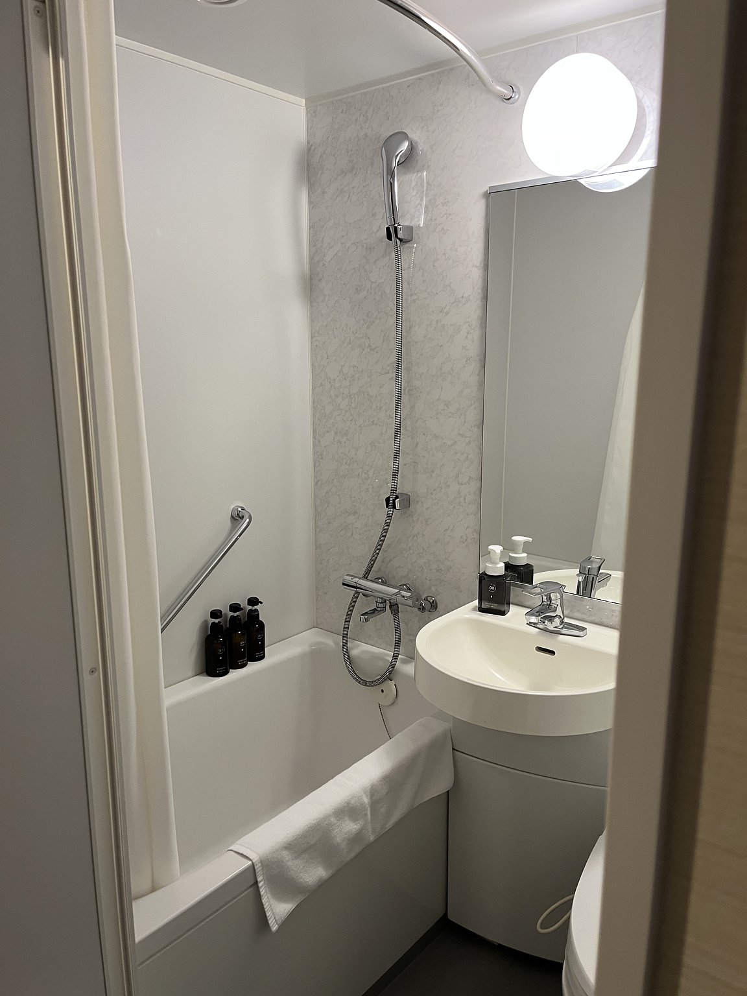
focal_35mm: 26
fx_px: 748
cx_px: 374
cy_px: 498
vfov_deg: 67.3
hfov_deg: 53.1
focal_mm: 5.1
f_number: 1.6
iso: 125
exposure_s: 1/60
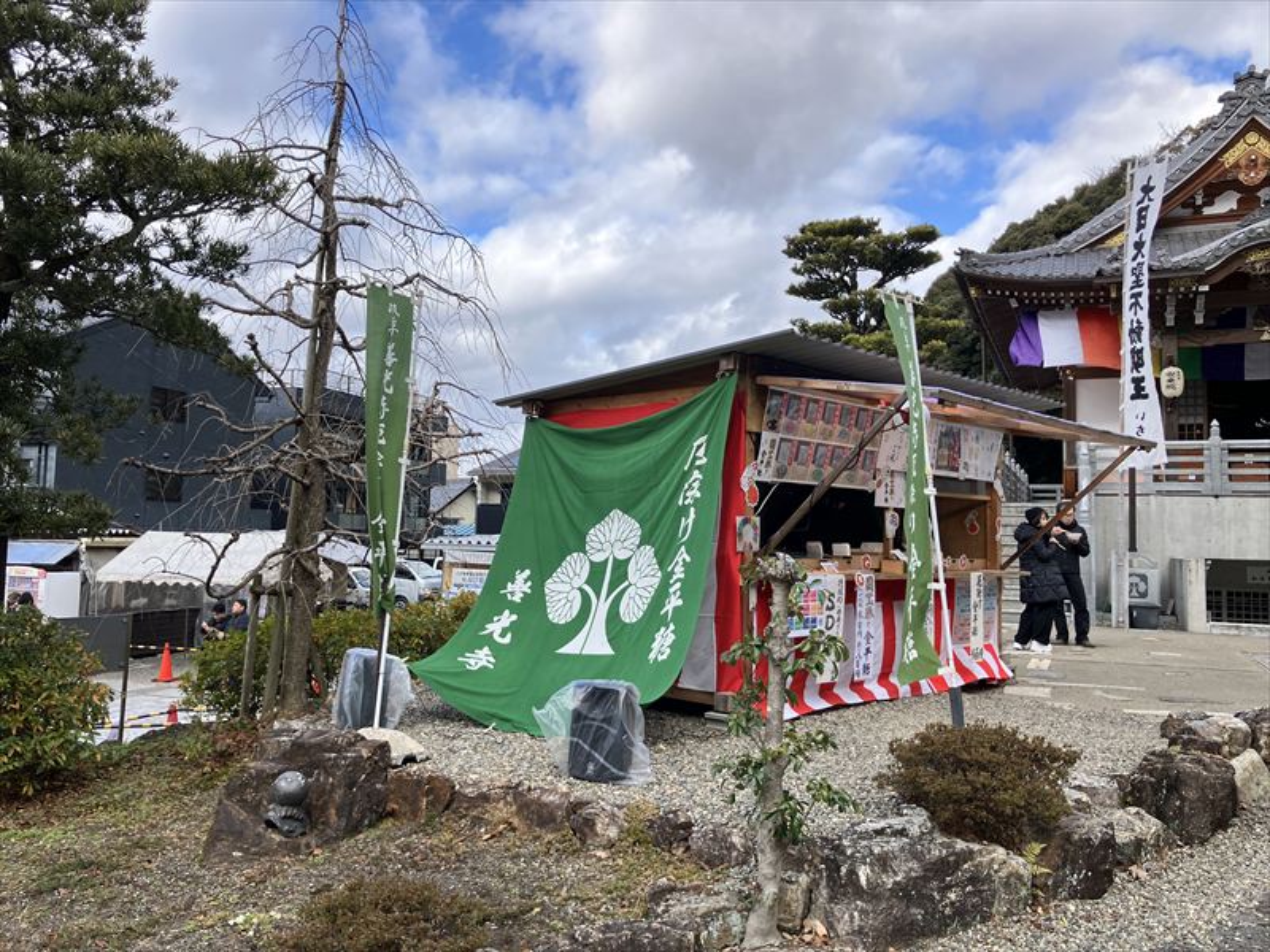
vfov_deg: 49.7
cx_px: 635
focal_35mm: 28
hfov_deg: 63.4
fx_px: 1027
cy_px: 476
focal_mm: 3.99
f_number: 1.8
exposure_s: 1/534
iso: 32
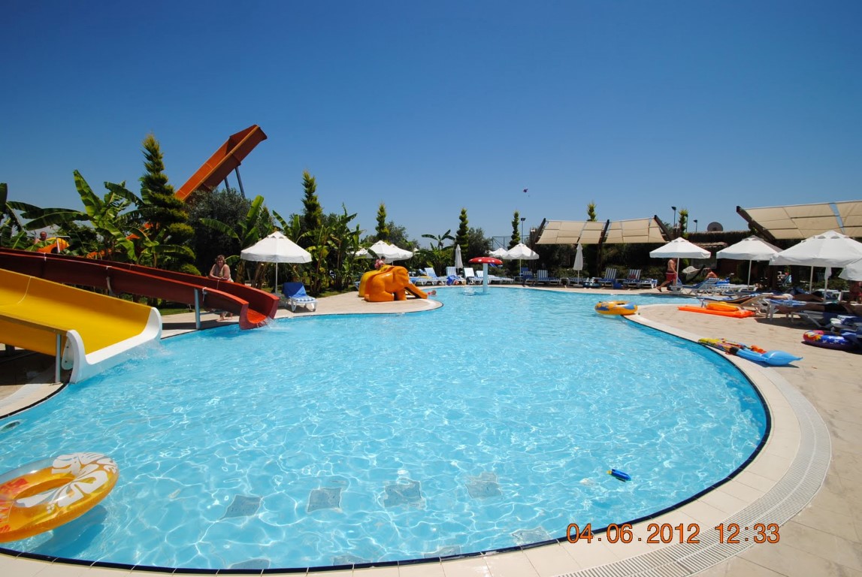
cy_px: 288
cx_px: 431
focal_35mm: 15
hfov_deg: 100.3
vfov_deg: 77.5
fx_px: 360
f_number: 9
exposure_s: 1/320
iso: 100
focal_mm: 10
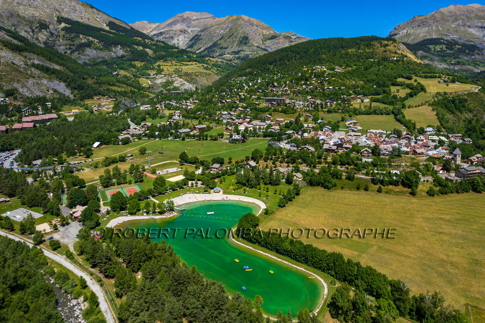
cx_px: 242
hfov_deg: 78.6
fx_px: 296
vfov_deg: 57.2
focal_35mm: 22
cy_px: 162
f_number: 2.8
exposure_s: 1/2500
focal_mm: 8.4
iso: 100
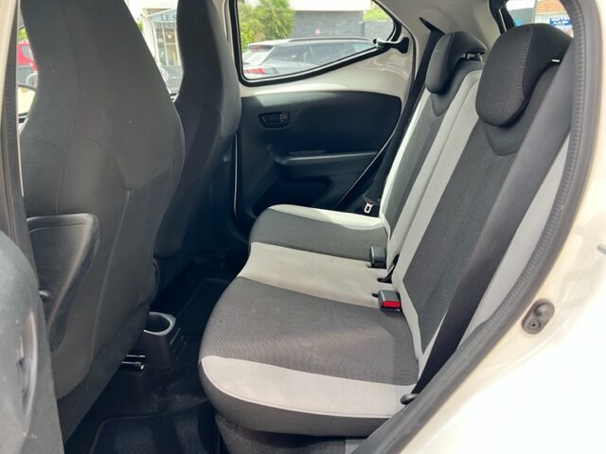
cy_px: 227
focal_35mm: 26
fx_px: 455
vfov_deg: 53.1
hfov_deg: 67.3
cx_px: 303
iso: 50
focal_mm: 5.7
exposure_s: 1/171
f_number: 1.5
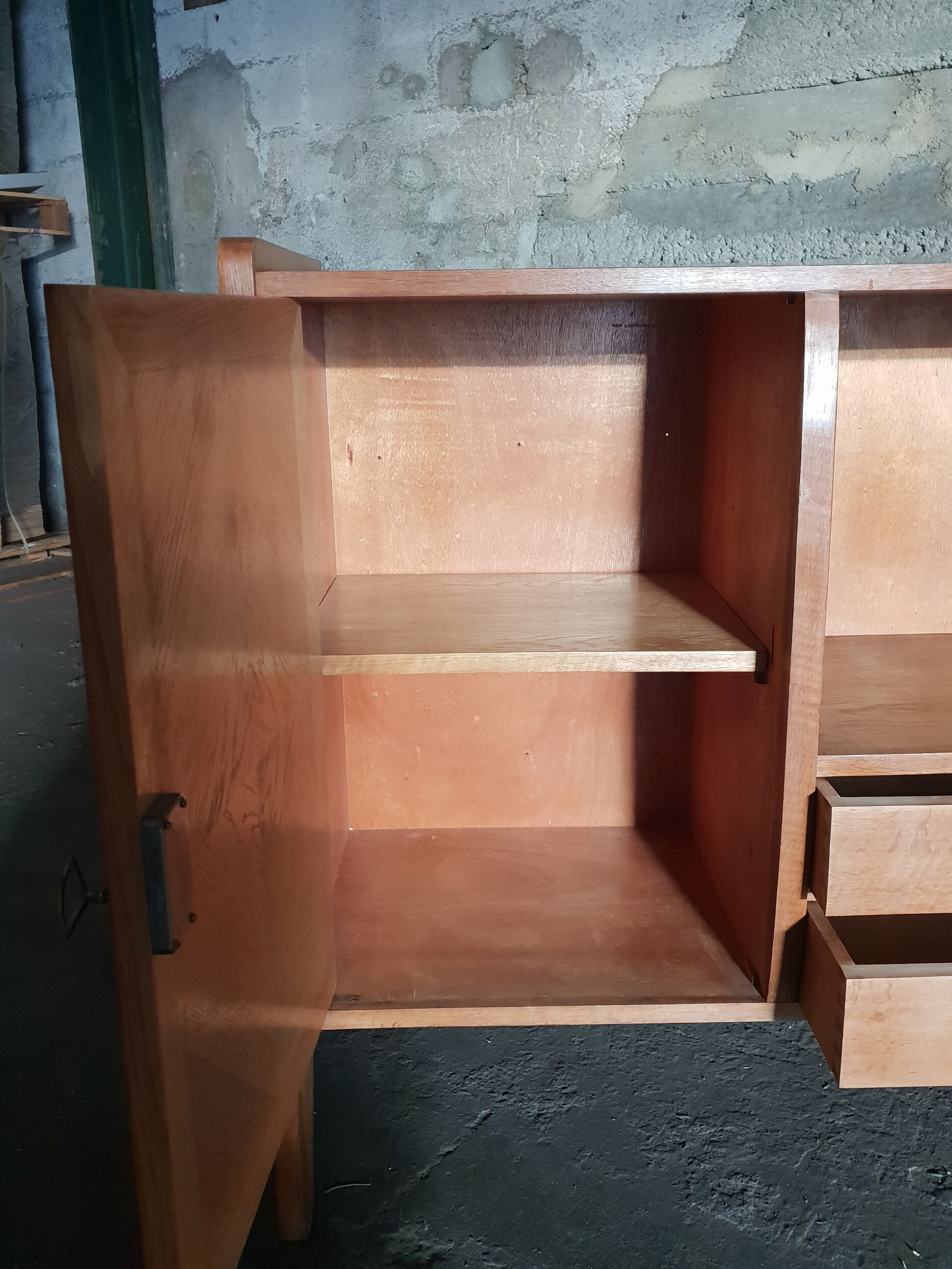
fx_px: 1100
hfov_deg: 46.8
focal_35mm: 30
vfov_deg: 60.0
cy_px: 646
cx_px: 493
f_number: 1.5
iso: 250
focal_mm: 4.3
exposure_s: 1/36
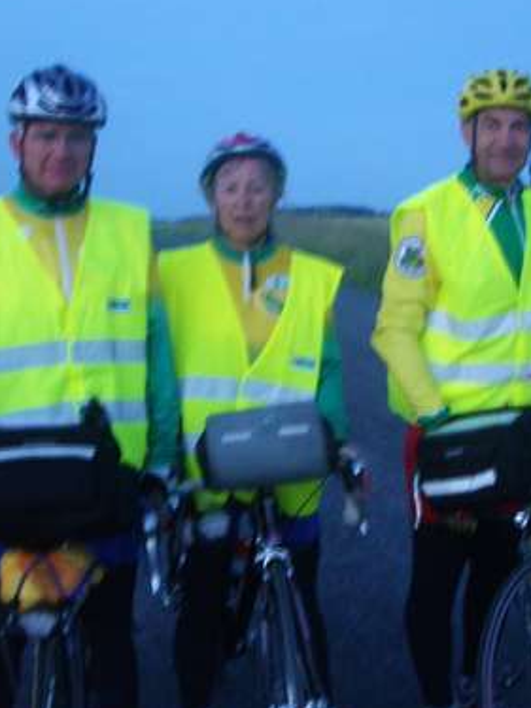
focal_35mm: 56
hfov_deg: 25.9
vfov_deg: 34.4
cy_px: 374
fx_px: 1146
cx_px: 380
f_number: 2.6
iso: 200
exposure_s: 1/4
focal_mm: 5.8
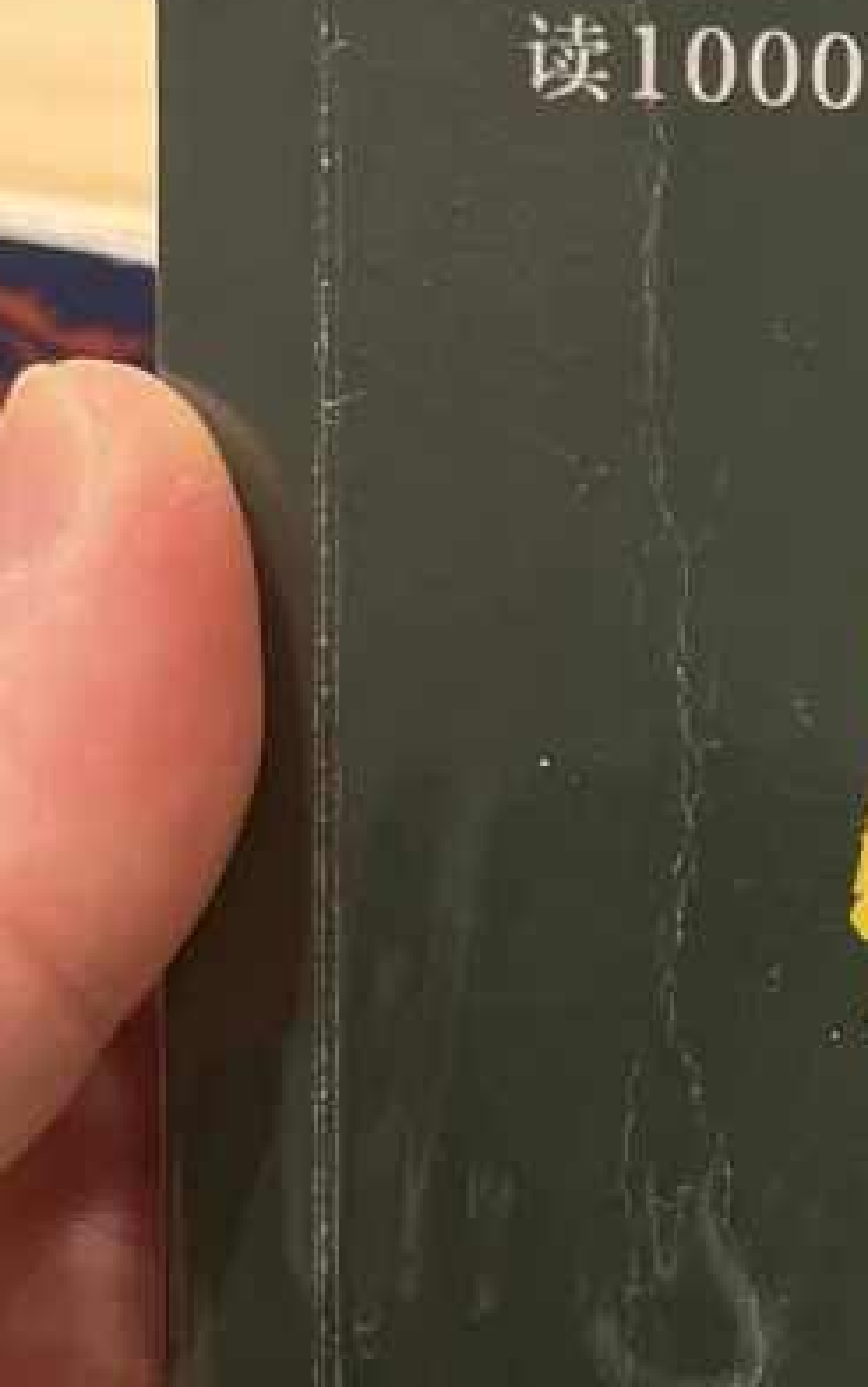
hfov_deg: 11.6
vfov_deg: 20.3
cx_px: 1736
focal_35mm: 101
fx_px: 3819
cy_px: 1133
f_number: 1.6
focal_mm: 5.1
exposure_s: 1/100
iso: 80
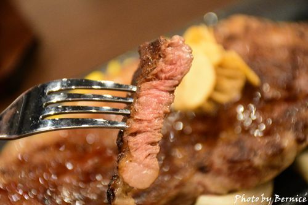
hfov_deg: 13.7
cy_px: 102
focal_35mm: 150
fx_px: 1284
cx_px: 154
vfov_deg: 9.2
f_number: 5.6
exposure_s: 1/30
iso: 6400
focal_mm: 100
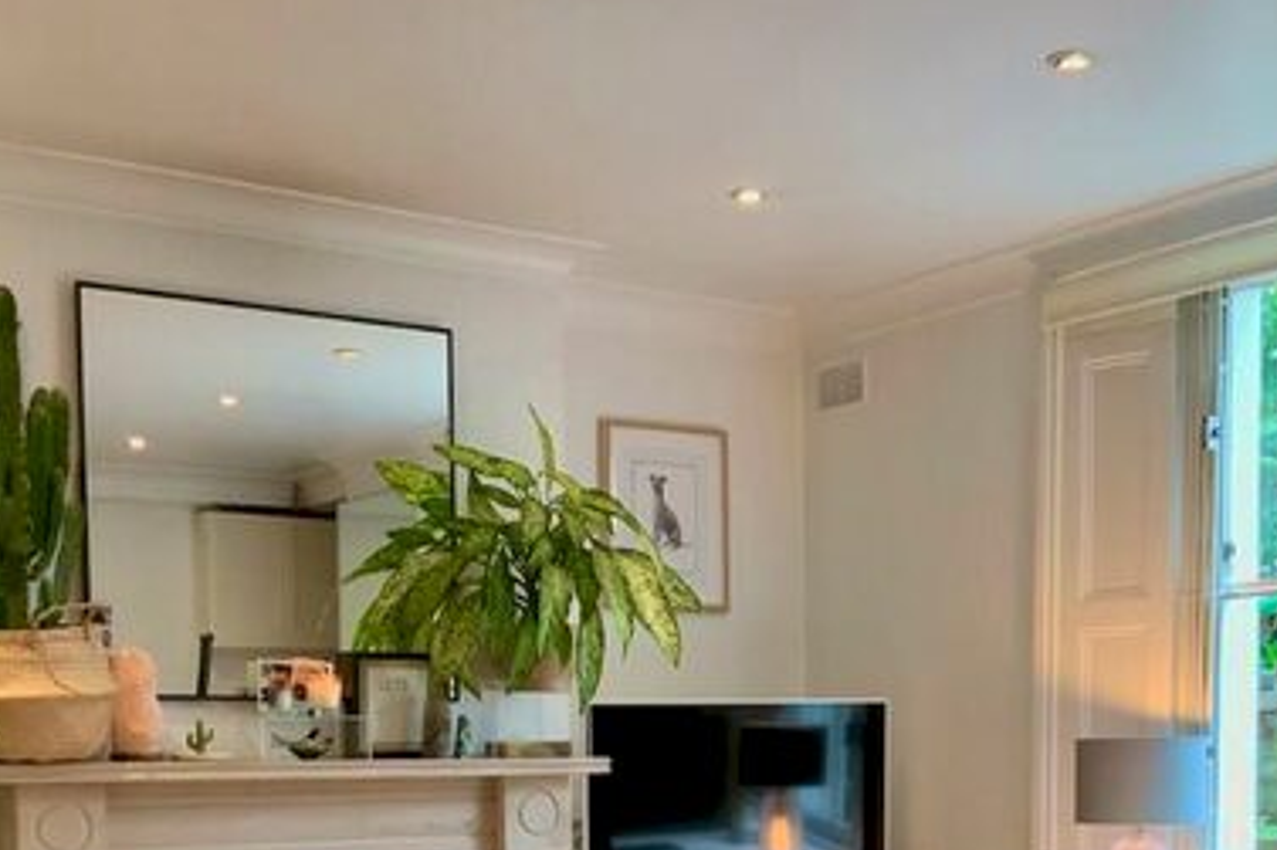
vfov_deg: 23.1
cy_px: 858
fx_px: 1985
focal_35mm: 56
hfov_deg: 35.6
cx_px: 725
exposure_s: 1/50
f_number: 1.8
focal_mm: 3
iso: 80
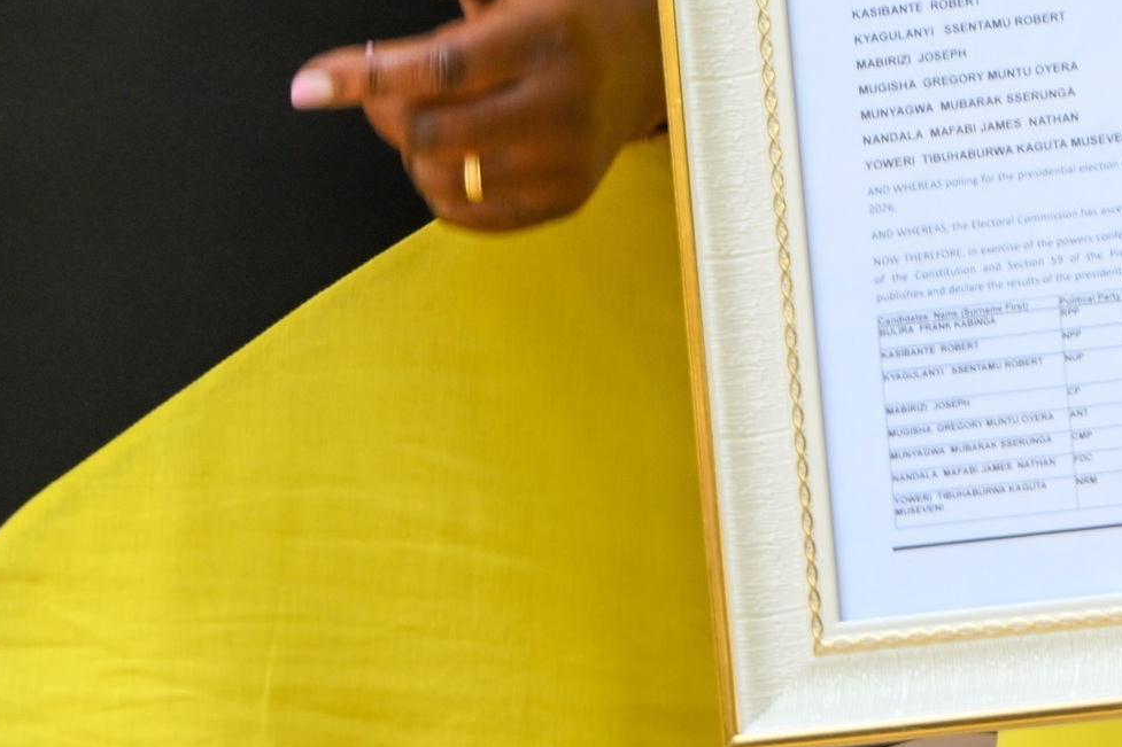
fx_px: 15143
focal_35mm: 486
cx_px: 2175
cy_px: -664
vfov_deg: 2.8
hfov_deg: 4.2
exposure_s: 1/125
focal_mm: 115
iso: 400
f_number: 6.7
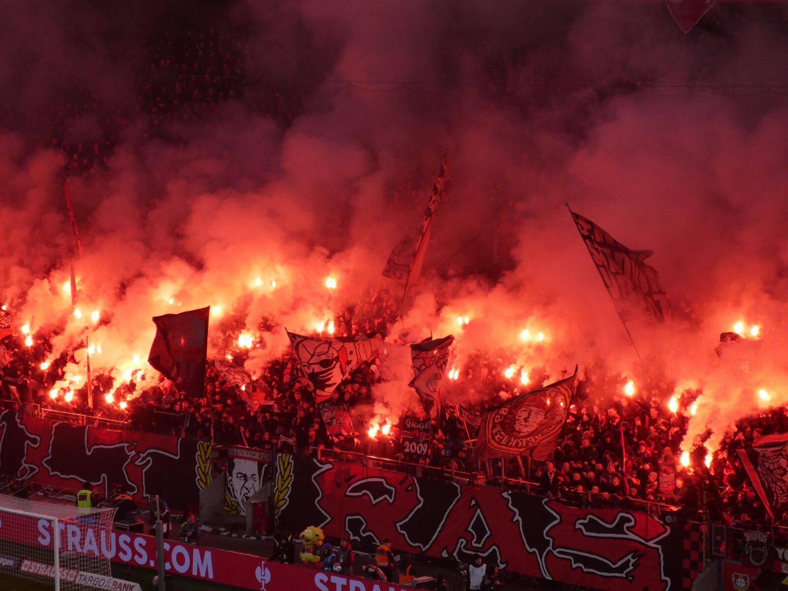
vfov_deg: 11.0
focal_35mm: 135
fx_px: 3073
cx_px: 394
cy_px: 296
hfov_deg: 14.6
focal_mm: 24.2
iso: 80
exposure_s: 1/200
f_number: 5.3
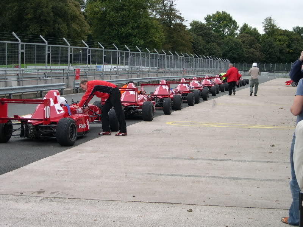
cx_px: 152
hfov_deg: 29.0
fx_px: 586
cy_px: 114
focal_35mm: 67
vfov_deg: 21.9
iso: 100
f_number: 3.7
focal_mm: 14.2
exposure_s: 1/87.8
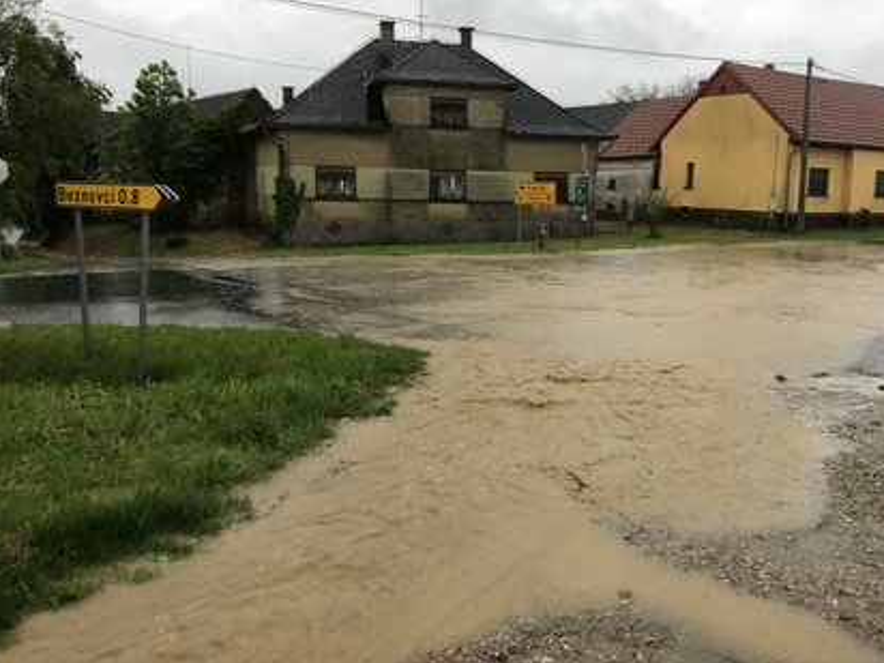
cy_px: 314
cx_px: 517
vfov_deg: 41.8
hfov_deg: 53.7
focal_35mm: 34
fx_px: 868
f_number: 1.8
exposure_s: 1/15
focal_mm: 4
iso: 40
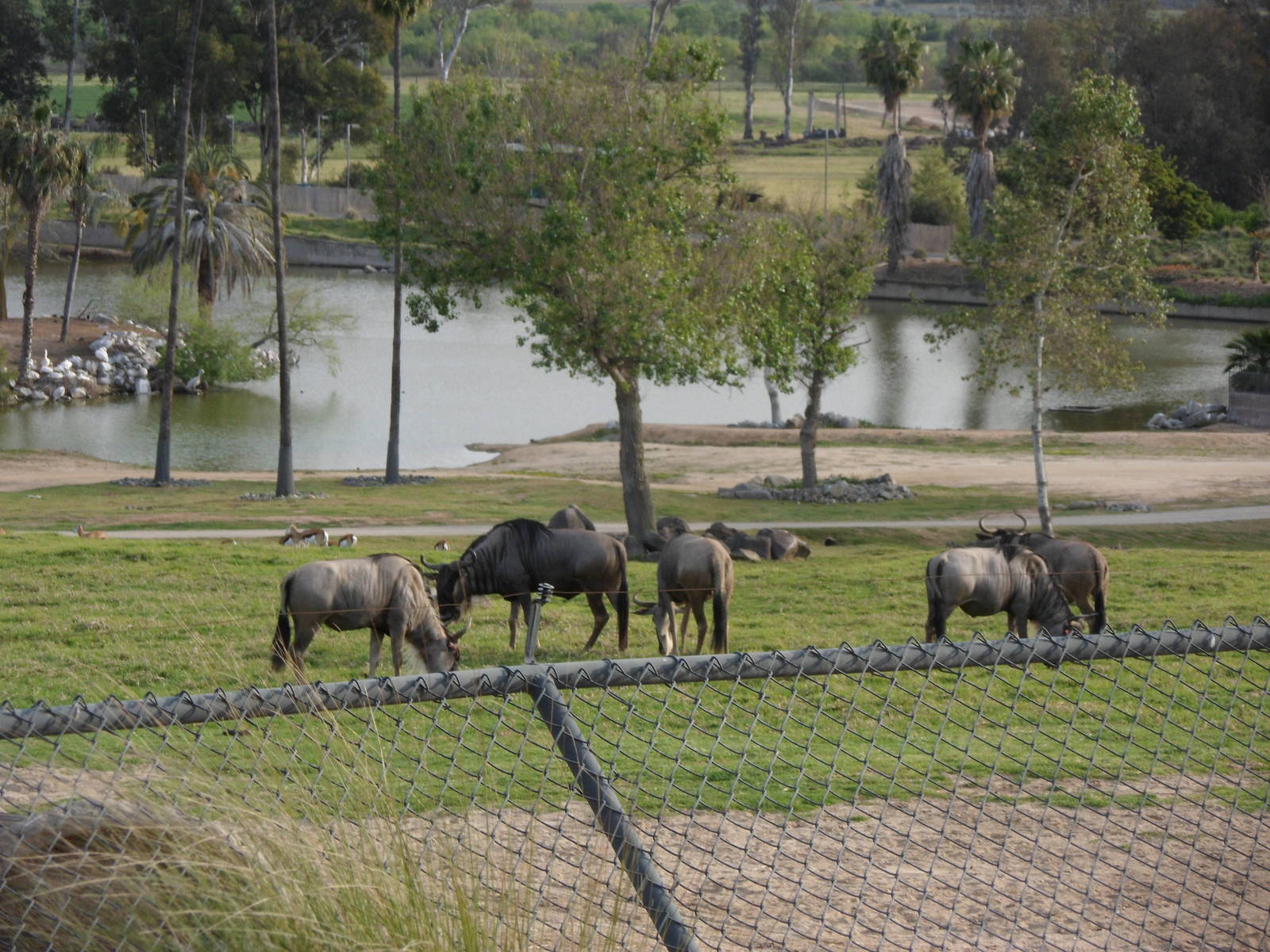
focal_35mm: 162
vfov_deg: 9.2
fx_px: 5943
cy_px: 476
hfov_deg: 12.2
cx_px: 635
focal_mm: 28.7
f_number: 5.5
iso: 80
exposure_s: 1/180
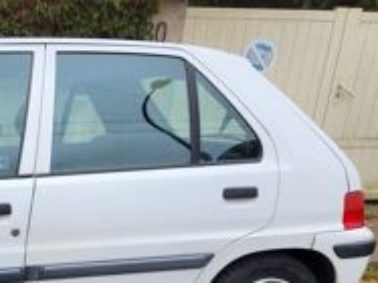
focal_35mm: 59
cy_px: 275
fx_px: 644
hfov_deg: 28.8
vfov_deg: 23.8
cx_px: -63
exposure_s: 1/210
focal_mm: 5.4
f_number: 1.8
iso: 20
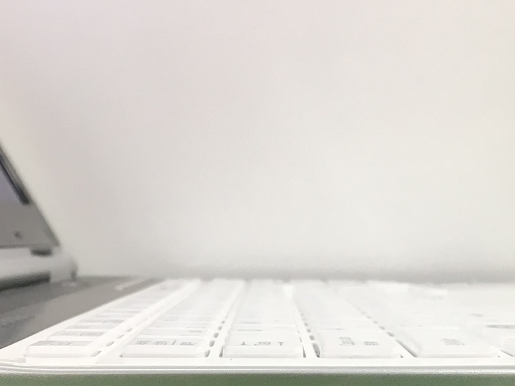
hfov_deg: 27.3
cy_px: 439
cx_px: 323
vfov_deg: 19.7
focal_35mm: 71
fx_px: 1056
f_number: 2.2
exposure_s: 1/30
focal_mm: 4.15
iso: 32
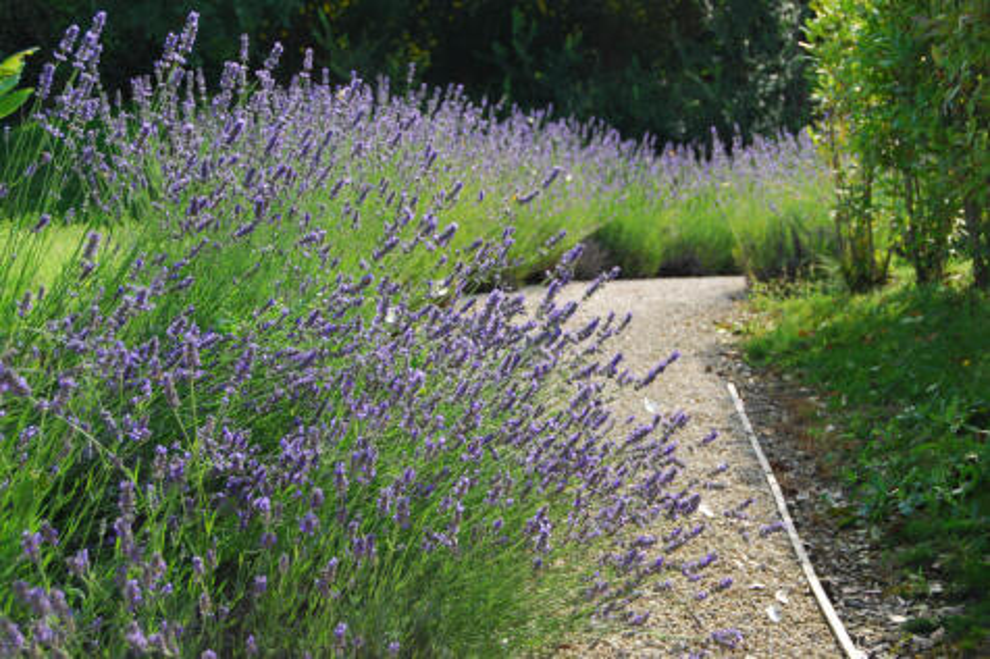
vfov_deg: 17.5
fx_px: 2144
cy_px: 330
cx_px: 495
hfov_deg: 26.0
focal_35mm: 78
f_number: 6.3
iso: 100
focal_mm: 52
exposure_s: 1/160
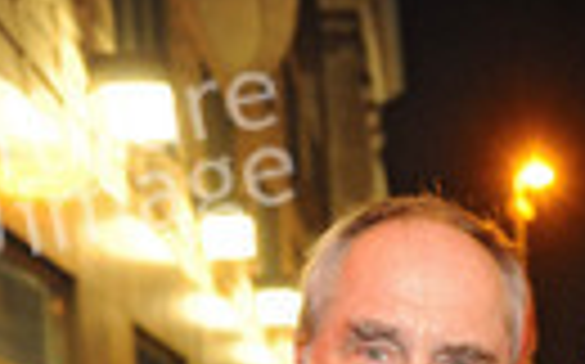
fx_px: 1402
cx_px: 554
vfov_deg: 12.1
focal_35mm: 88
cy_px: 854
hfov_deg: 22.8
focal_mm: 28
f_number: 3.2
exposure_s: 1/40
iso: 6400
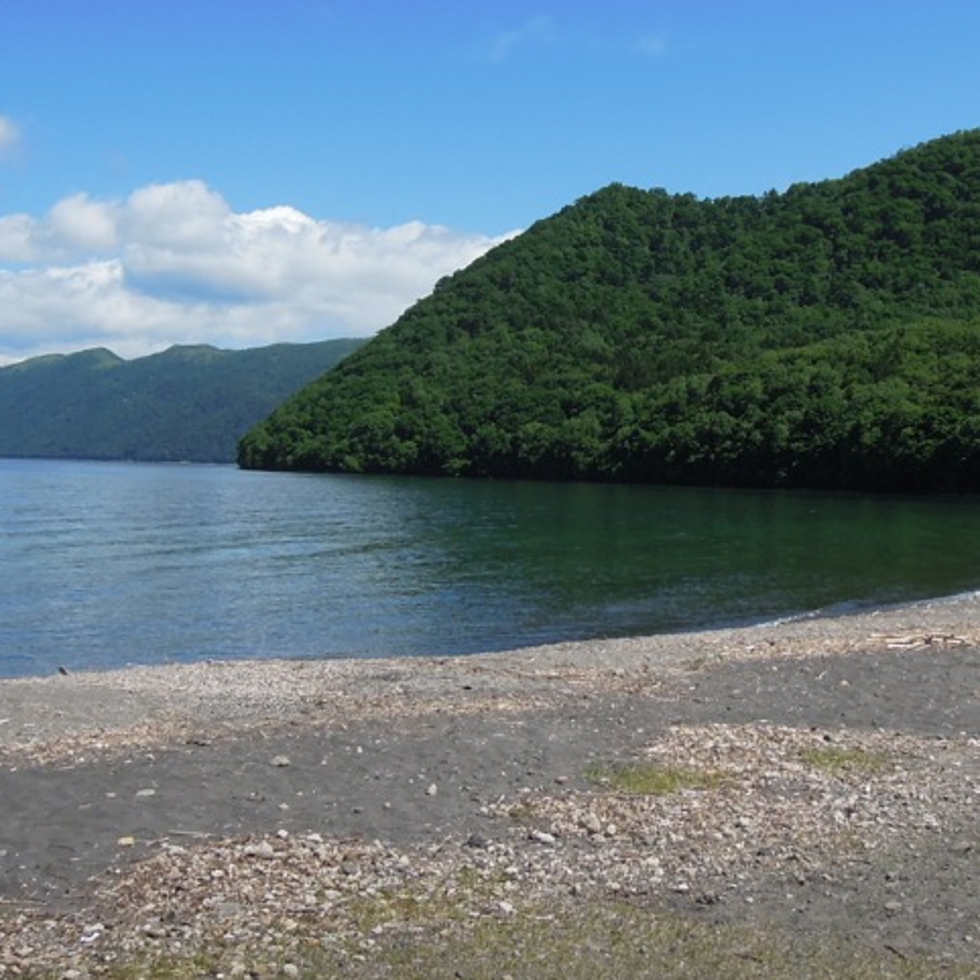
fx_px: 1409
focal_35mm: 44
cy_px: 303
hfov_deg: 38.1
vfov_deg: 37.8
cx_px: 622
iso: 160
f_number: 4
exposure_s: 1/1250
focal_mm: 4.3
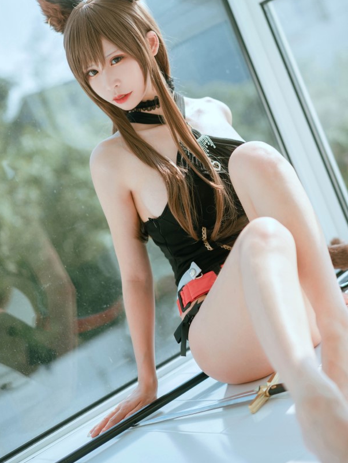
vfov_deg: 26.3
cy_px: 216
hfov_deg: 19.9
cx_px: 214
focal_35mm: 74
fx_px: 991
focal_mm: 55
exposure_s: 1/1000
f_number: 2
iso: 50
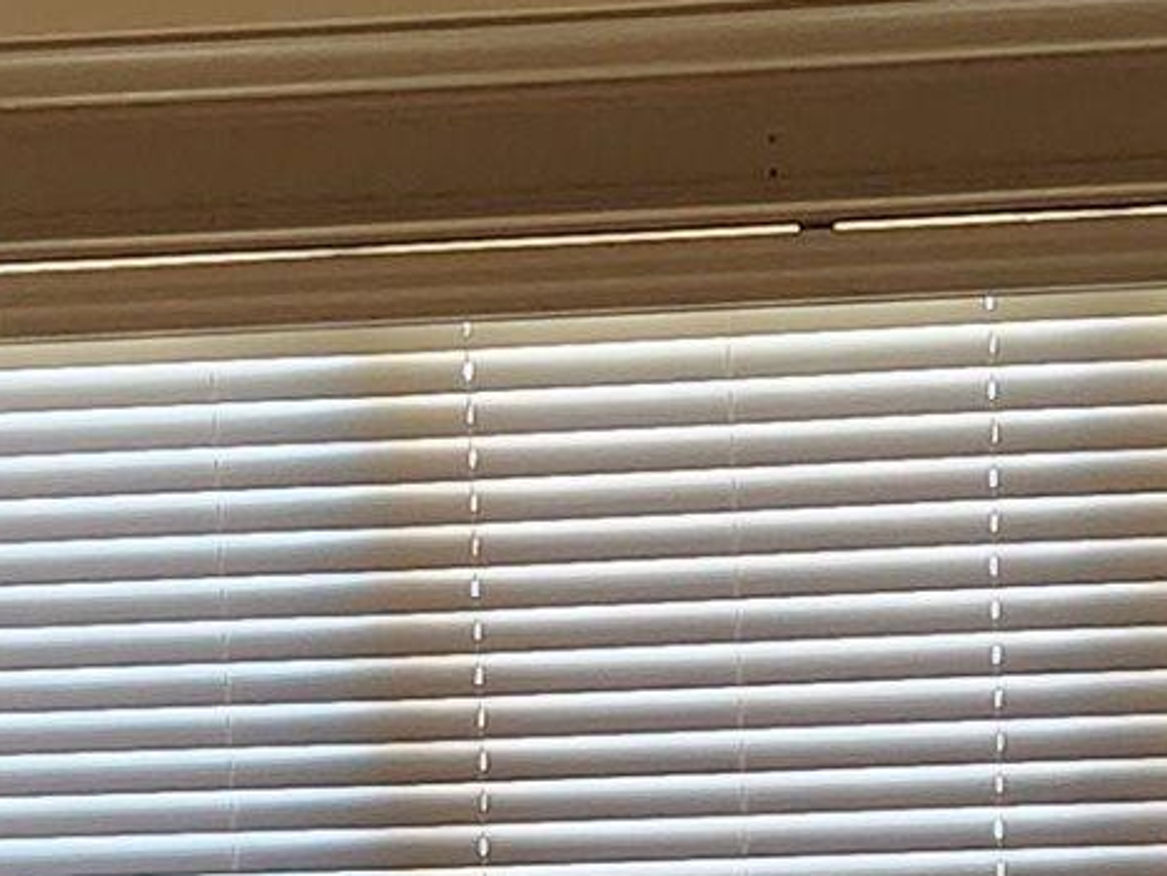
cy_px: 1348
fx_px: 5091
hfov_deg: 13.1
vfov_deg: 9.5
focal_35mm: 151
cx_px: 591
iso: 500
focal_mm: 5.4
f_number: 1.8
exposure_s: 1/120
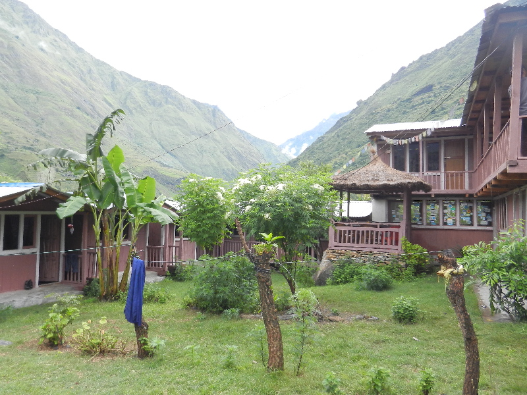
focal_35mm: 25
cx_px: 264
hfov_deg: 69.4
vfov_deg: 54.9
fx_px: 381
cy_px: 198
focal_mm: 4.5
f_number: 3.5
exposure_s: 1/125
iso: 160
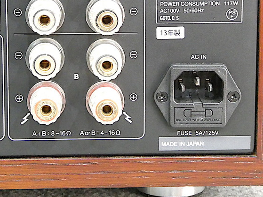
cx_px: 77
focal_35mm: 127
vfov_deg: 11.6
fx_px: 966
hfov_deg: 15.5
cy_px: 43
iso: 1600
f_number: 4.7
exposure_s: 1/15
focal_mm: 13.2
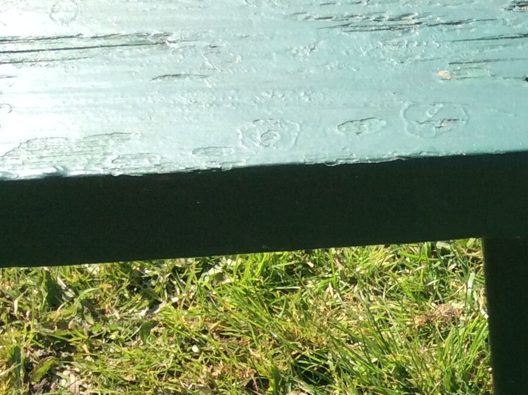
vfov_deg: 15.2
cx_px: 730
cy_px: 451
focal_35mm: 94
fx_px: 1432
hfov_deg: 19.0
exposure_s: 1/635
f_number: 2.4
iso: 32
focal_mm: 3.3
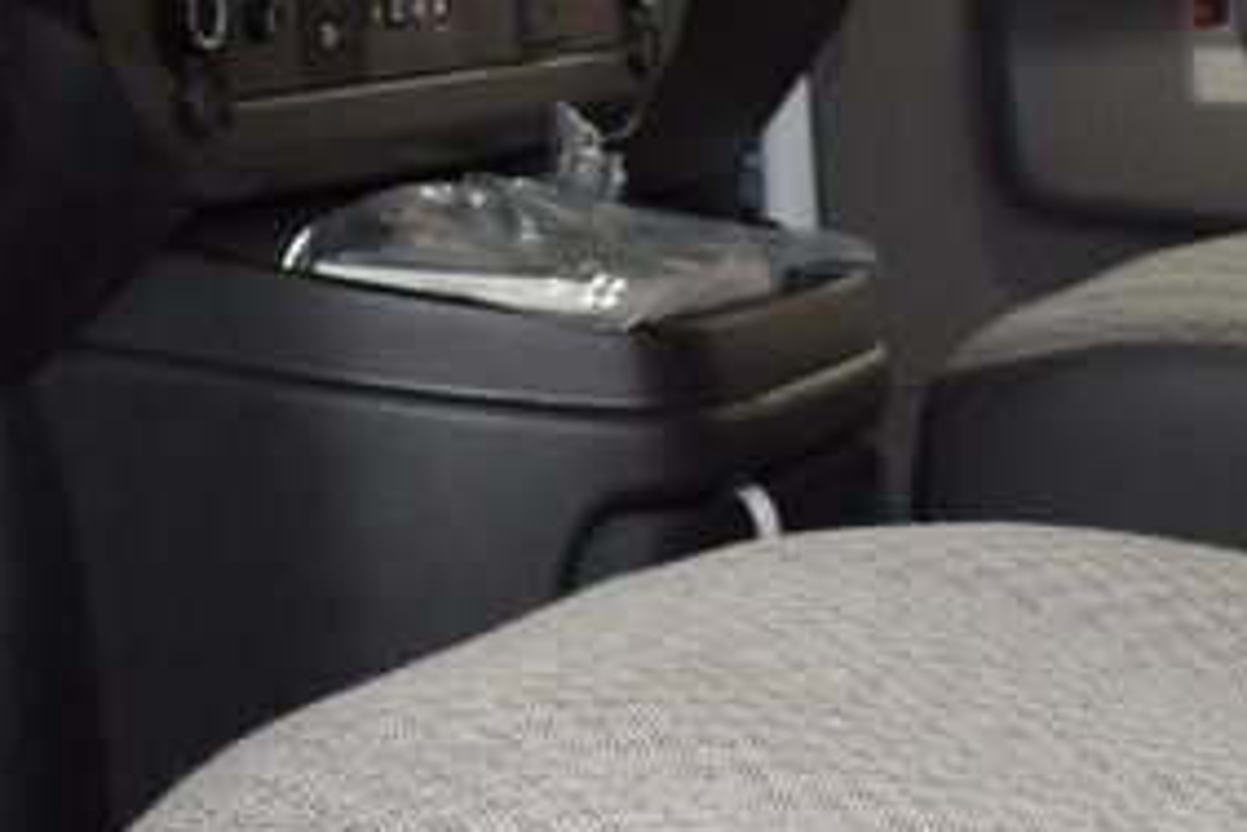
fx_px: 3394
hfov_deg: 20.4
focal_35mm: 98
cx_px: 133
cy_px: 905
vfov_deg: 13.7
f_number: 4
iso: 800
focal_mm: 18
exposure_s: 1/60
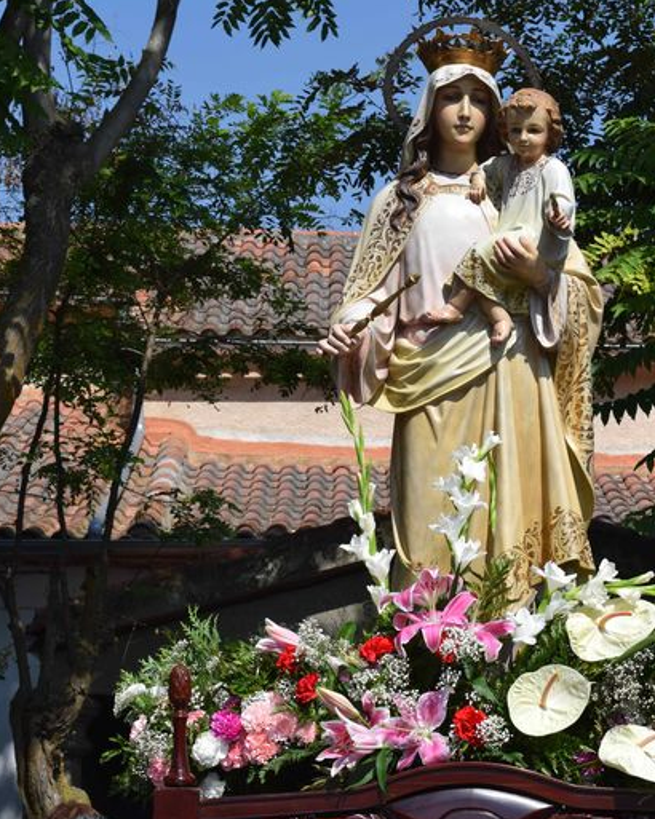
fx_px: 2927
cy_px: 417
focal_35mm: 121
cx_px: 452
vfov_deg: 15.9
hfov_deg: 12.7
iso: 200
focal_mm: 55
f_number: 11
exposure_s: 1/500
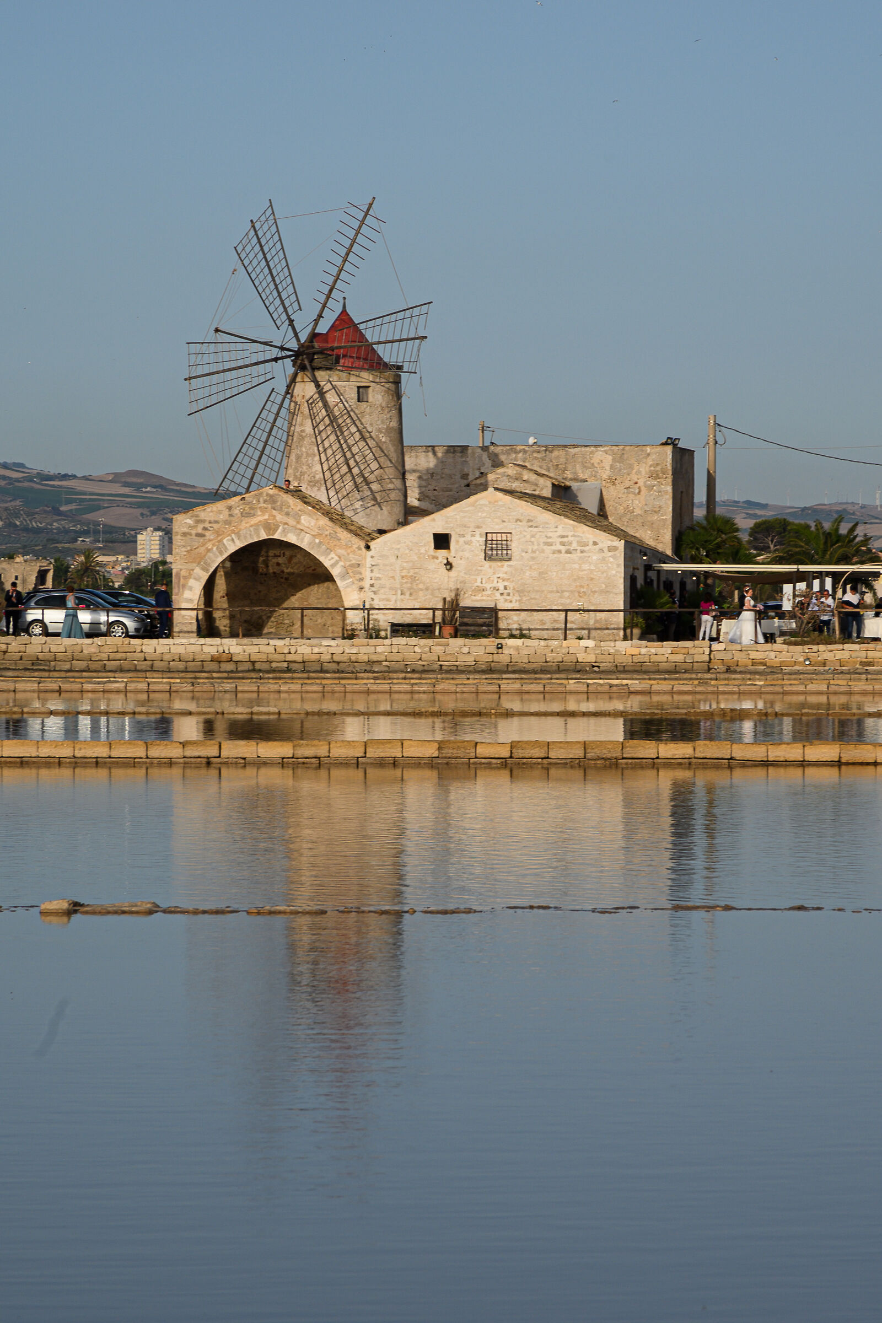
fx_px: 6614
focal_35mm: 180
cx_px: 441
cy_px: 662
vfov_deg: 11.4
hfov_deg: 7.6
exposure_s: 1/160
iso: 100
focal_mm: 120
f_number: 14
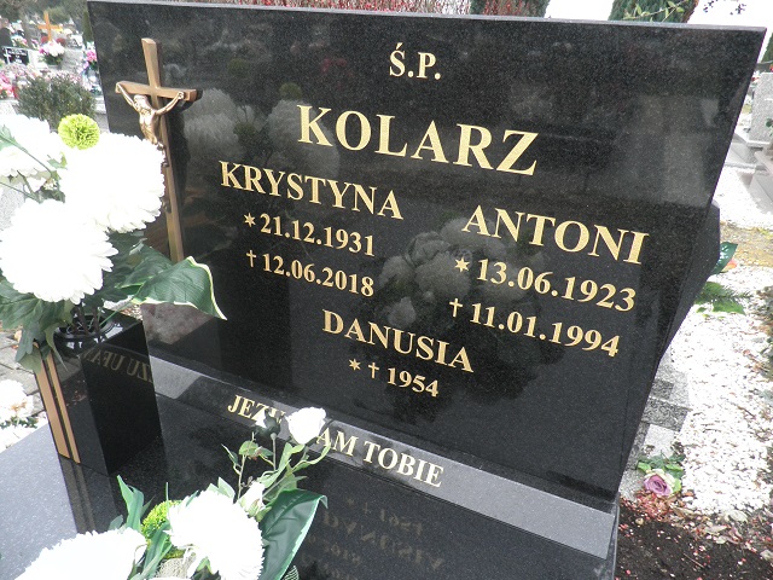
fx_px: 536
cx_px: 386
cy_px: 290
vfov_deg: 56.8
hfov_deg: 71.6
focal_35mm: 24
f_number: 3.3
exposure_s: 1/30
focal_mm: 4.3
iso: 125
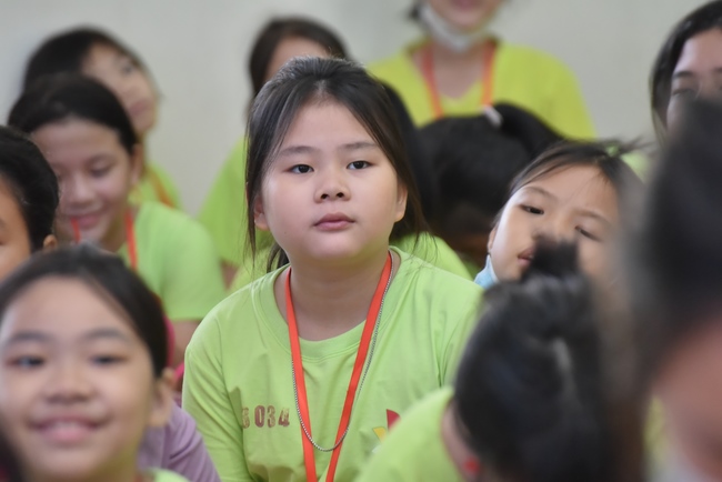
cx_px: 361
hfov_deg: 8.6
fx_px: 4815
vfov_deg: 5.7
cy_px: 241
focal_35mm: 240
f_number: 5.6
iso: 3200
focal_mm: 240
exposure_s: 1/125
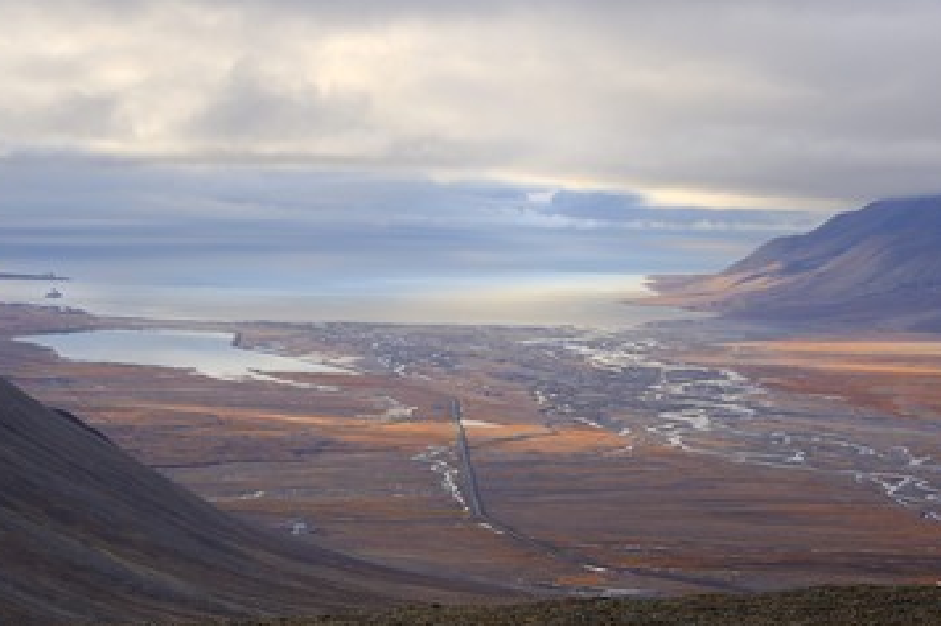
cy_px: 309
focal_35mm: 124
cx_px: 391
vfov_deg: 11.0
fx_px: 3240
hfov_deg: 16.5
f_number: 9
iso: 200
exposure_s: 1/125
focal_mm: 105
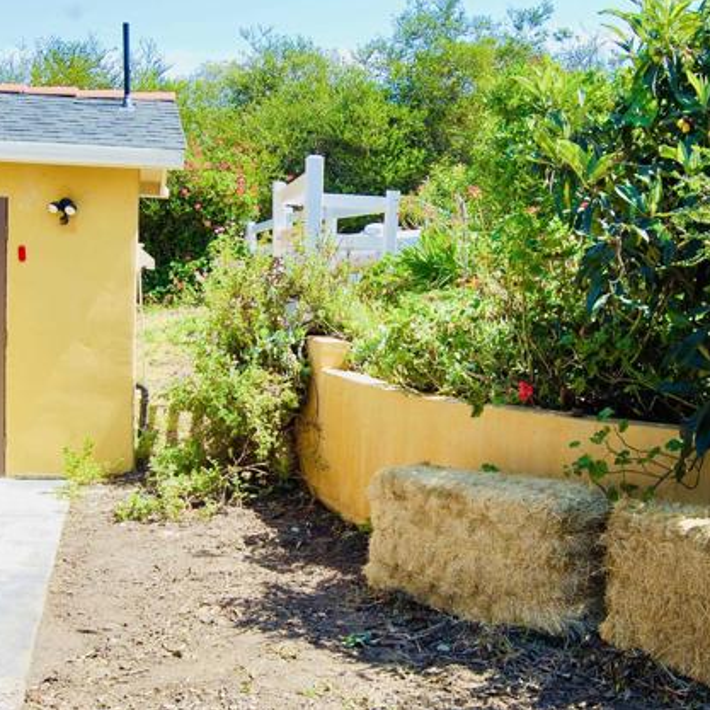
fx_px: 998
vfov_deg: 39.2
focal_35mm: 43
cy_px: 357
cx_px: 397
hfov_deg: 39.1
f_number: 7.1
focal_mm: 22
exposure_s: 1/200
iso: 200
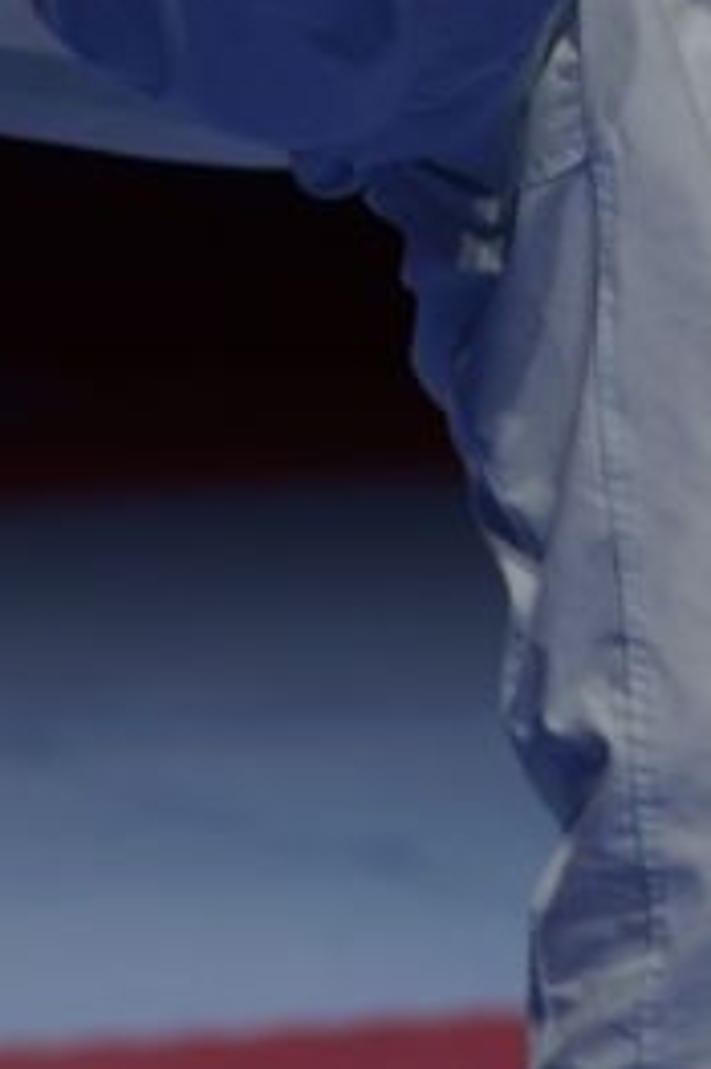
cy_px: 443
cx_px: 353
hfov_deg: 2.3
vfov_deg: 3.5
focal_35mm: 593
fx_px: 17589
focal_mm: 130
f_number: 2.8
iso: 125
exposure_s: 1/500
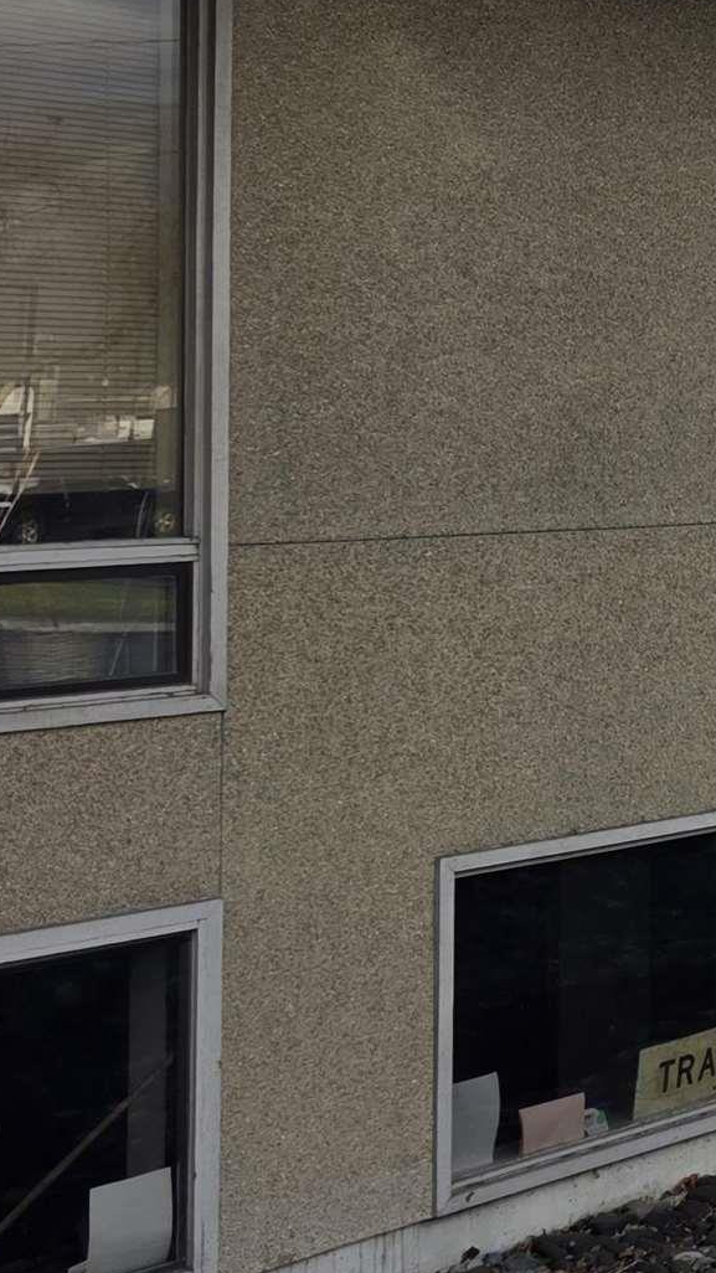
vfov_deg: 27.8
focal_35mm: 75
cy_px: 304
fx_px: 2532
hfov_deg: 12.4
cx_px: 1750
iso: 80
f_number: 1.7
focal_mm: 6.3
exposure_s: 1/2586
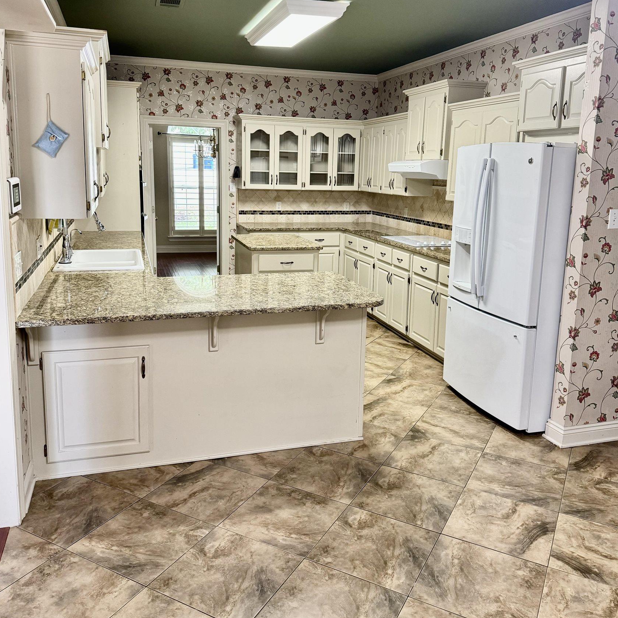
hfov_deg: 55.6
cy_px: 270
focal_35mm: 29
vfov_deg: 55.5
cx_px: 312
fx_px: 586
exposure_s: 1/60
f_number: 1.78
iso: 250
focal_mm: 6.76
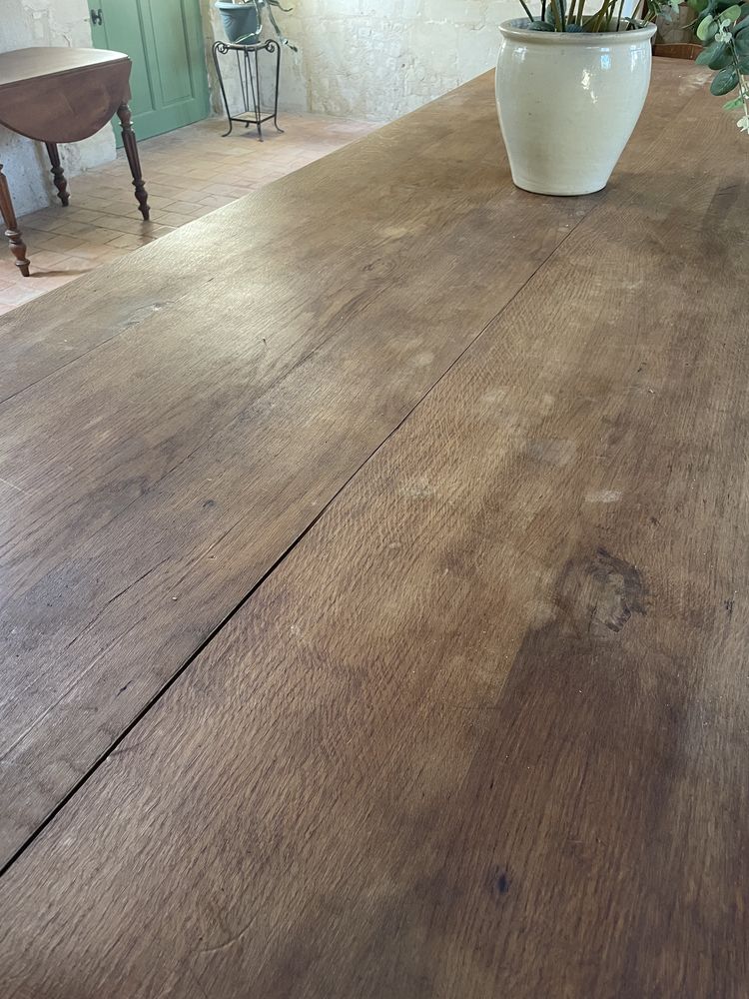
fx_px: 750
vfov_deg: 67.3
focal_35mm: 26
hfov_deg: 53.1
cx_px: 374
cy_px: 500
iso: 320
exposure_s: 1/60
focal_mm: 4.2
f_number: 1.6
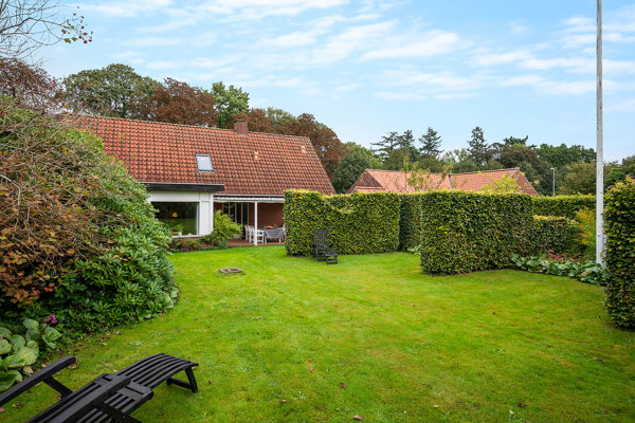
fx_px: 344
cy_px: 212
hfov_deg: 85.4
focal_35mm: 20
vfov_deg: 63.2
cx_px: 318
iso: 200
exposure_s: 1/125
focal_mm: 19.5
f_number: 8
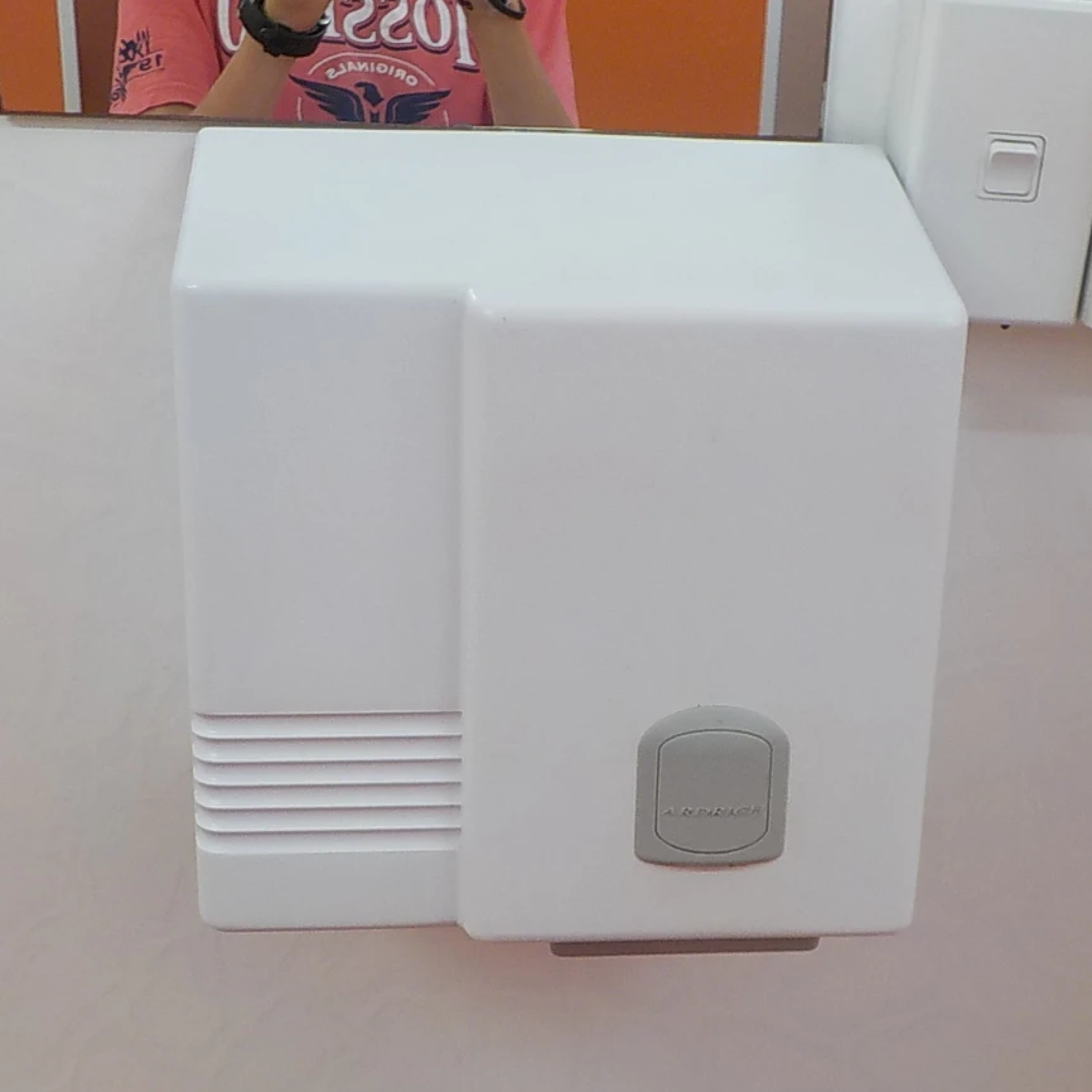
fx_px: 1749
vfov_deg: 34.6
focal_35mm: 49
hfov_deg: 34.6
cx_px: 652
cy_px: 633
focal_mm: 4.1
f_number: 3.3
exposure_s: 1/30
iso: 160
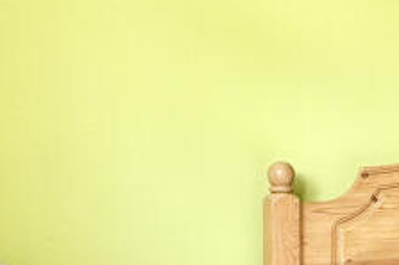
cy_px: 206
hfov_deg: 21.7
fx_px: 742
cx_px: 683
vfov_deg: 20.1
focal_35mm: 67
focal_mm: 2.22
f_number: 2.2
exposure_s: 1/99
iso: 100
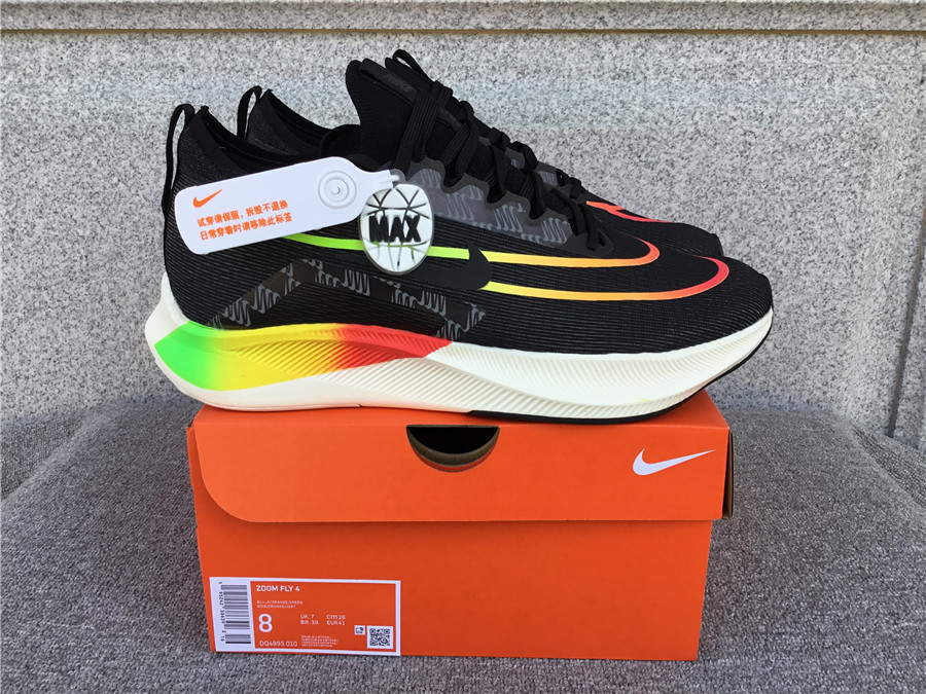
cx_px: 463
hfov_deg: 58.4
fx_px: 829
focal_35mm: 31
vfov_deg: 45.4
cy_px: 347
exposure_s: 1/125
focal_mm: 3.3
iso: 25
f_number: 2.4
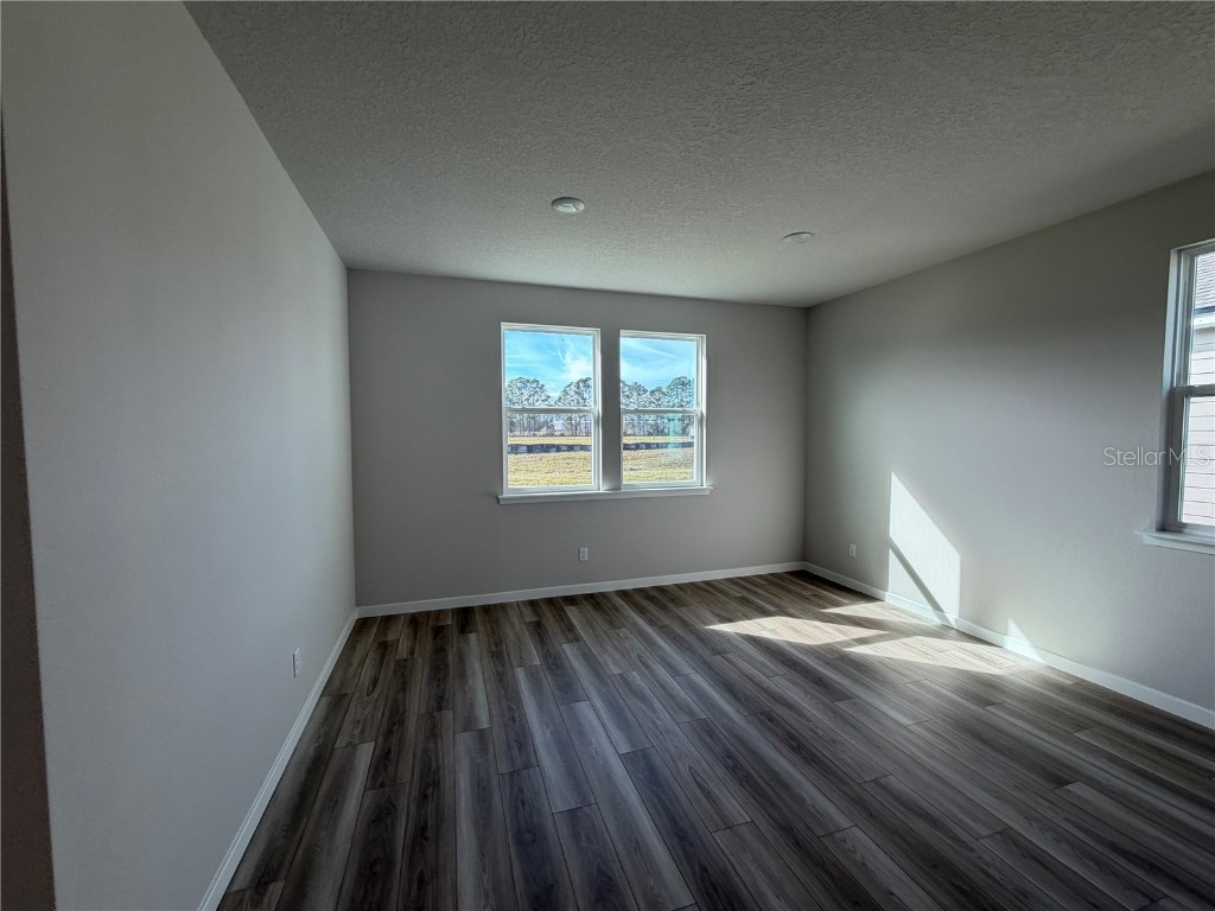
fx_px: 491
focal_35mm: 14
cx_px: 608
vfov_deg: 85.7
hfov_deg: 102.1
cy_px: 456
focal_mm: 2.22
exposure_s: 1/120
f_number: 2.2
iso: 40
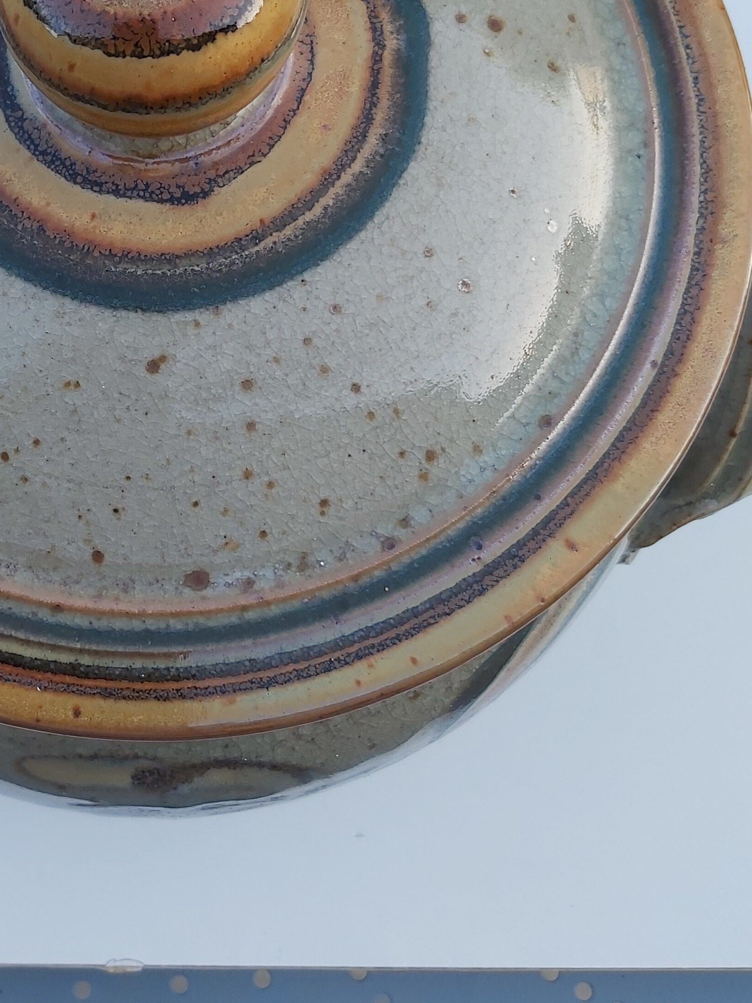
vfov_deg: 39.4
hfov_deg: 29.6
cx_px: 153
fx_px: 1390
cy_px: 383
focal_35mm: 48
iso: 64
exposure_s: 1/240
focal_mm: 3.92
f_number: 1.7
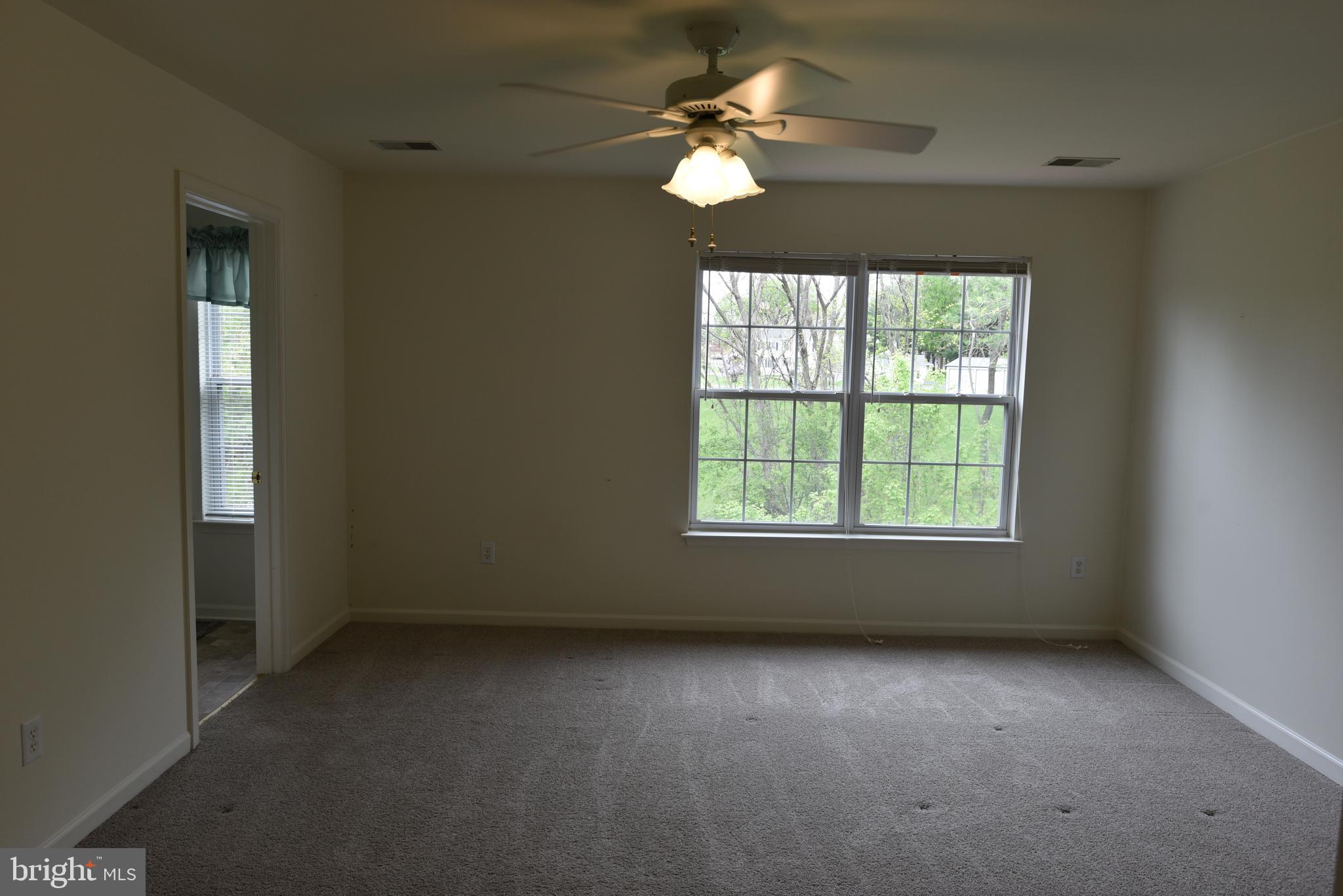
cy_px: 448
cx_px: 672
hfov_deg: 73.7
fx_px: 896
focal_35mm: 24
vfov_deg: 53.2
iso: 400
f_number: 5.6
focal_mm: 24
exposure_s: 1/125
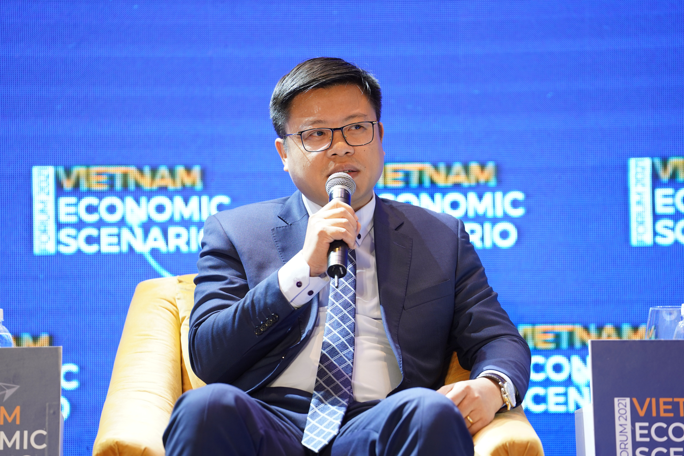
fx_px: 3800
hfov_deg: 10.3
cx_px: 342
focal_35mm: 200
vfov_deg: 6.9
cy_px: 228
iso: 400
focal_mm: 200
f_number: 3.5
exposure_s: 1/60
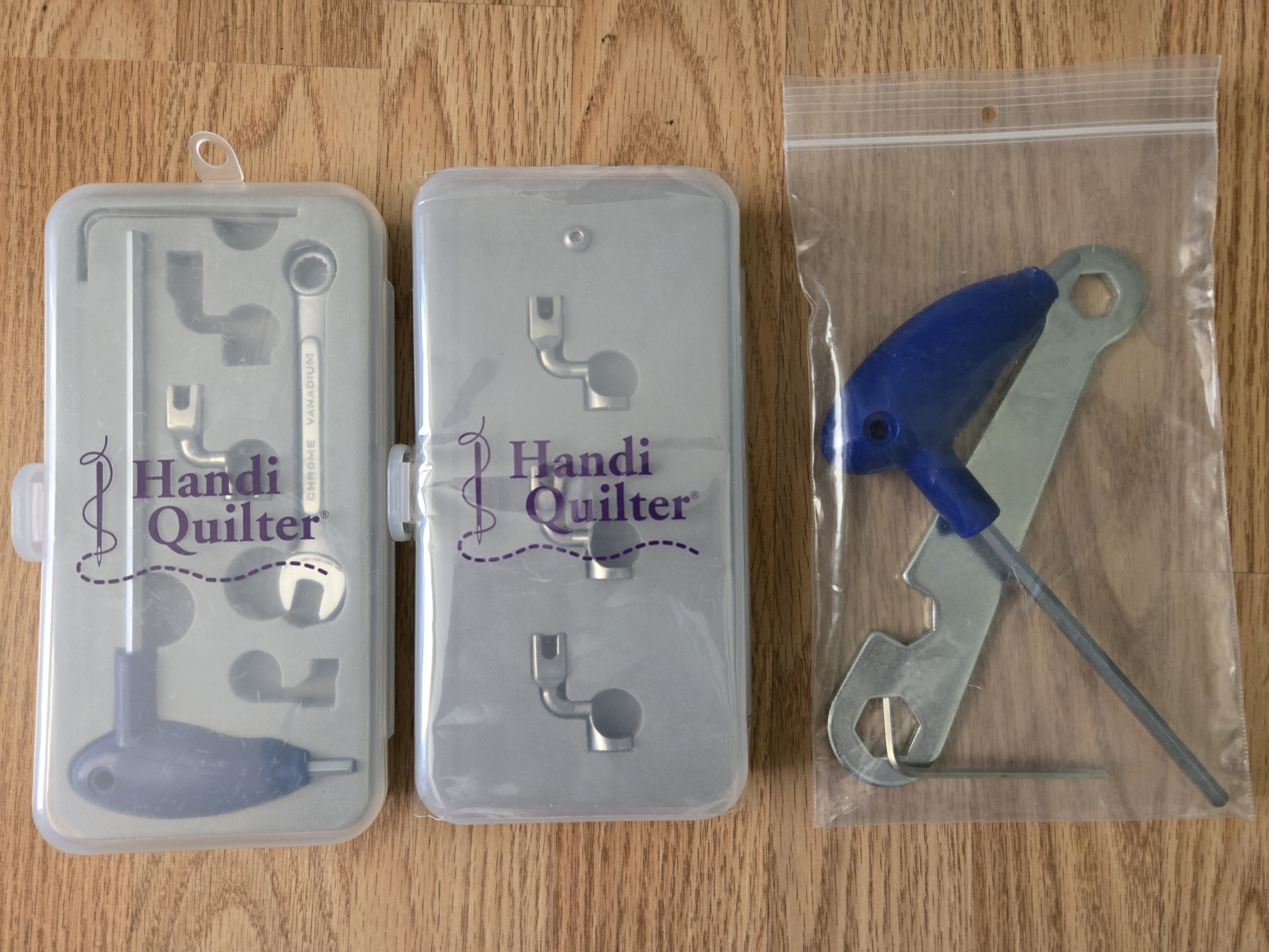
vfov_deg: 58.9
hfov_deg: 73.9
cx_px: 634
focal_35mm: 23
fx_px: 843
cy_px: 476
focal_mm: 5.4
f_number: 1.8
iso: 1000
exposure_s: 1/120
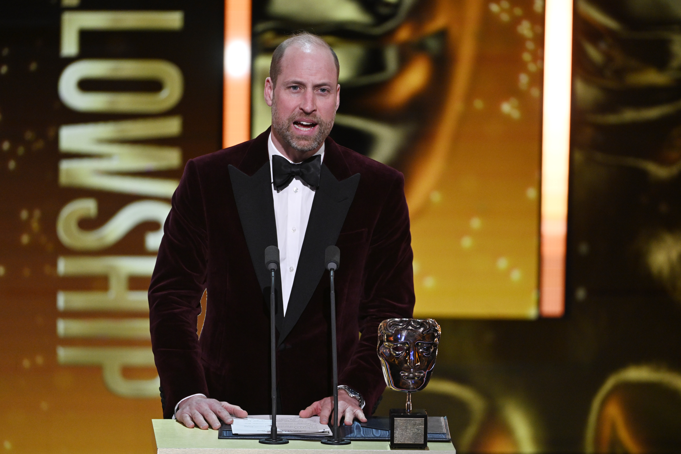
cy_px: 227
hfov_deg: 5.7
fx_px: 6809
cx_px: 340
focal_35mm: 360
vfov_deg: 3.8
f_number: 4
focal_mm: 360
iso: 2500
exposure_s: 1/400
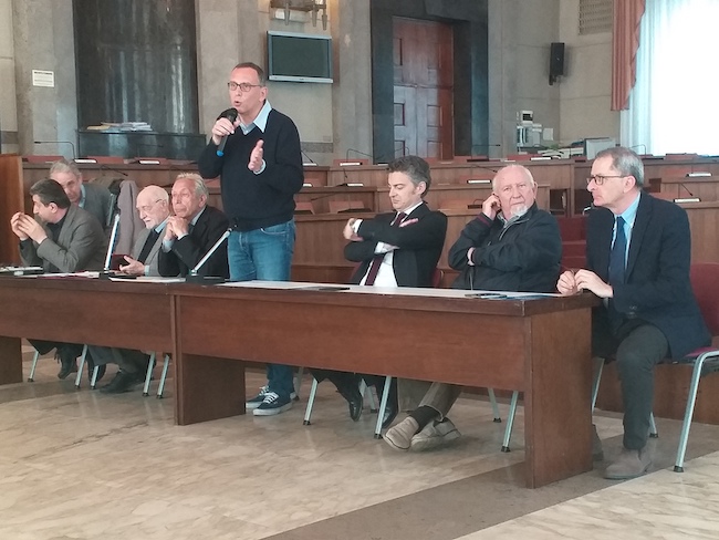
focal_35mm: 26
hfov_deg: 67.3
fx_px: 540
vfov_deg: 53.1
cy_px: 270
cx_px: 360
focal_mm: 3.6
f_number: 1.9
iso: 200
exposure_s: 1/33
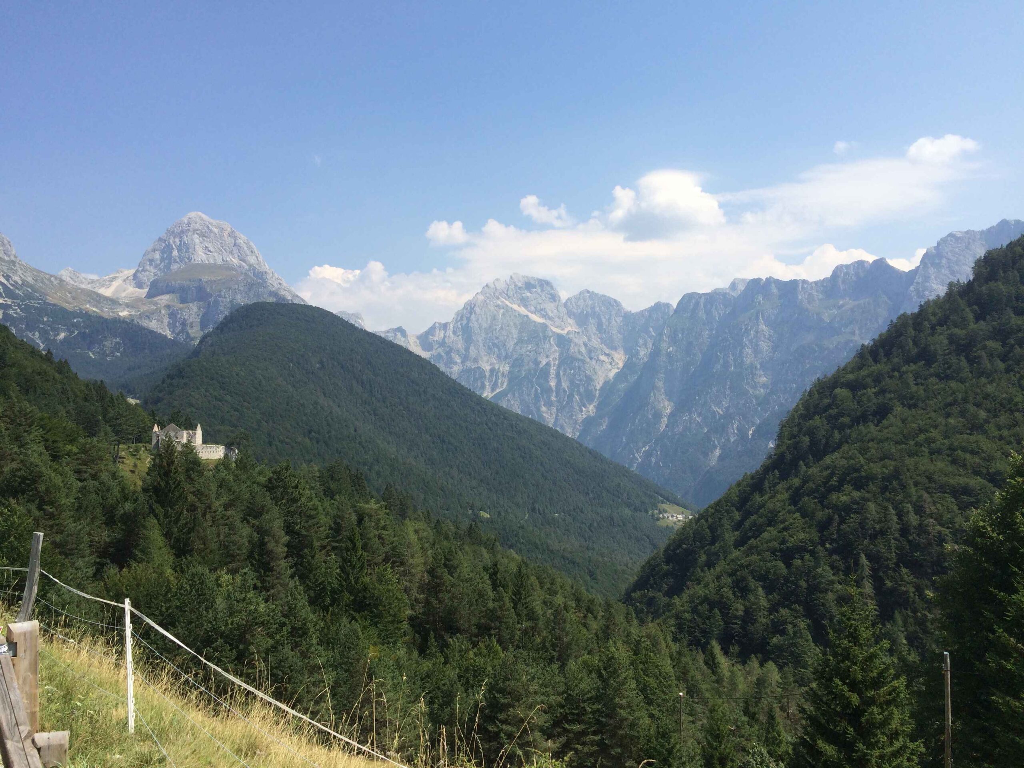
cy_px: 384
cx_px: 512
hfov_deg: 61.7
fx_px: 858
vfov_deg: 48.2
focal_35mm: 29
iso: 32
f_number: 2.2
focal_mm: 4.15
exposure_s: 1/2283
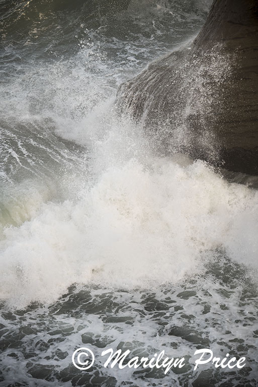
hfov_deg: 10.2
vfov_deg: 15.2
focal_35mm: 135
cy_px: 194
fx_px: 1449
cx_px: 129
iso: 100
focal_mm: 135
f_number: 5.6
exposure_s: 1/750
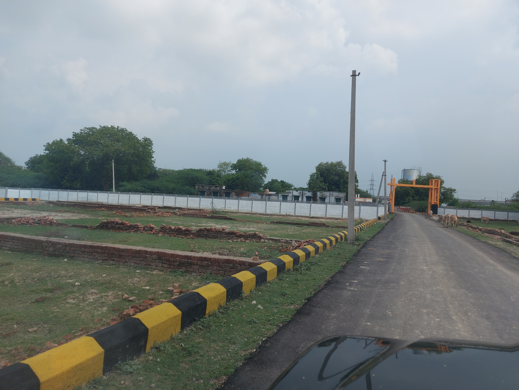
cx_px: 260
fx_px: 360
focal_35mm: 24
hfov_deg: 71.6
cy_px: 195
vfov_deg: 56.8
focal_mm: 5.23
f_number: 1.8
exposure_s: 1/1341
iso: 32
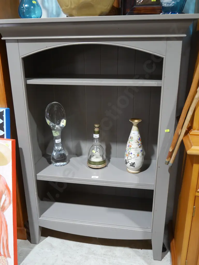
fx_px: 260
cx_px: 100
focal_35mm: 34
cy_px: 132
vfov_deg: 53.9
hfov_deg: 41.8
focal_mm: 17
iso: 800
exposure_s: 1/60
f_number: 4
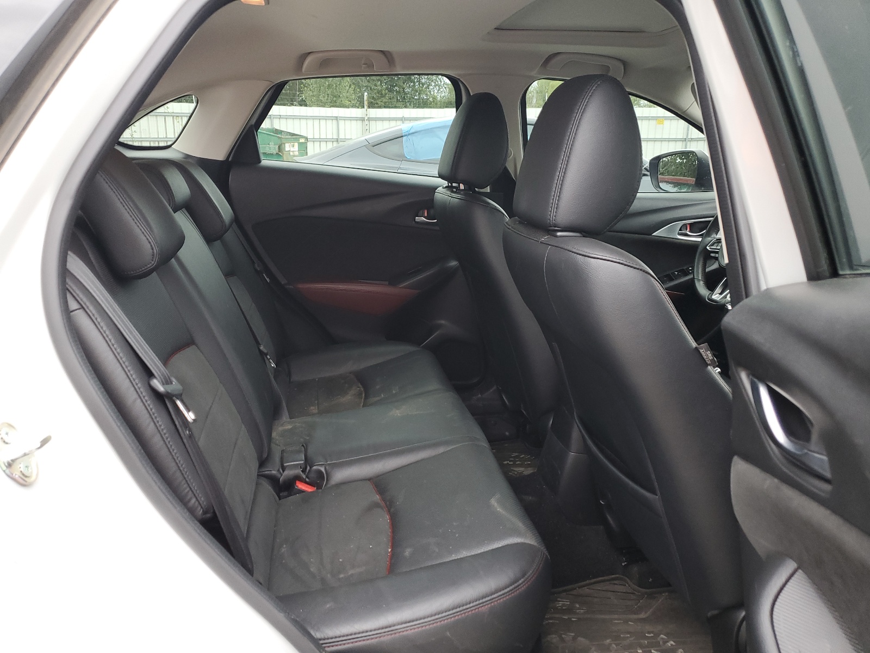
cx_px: 435
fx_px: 653
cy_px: 326
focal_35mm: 26
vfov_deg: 53.1
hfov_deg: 67.3
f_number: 1.5
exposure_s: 1/120
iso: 84
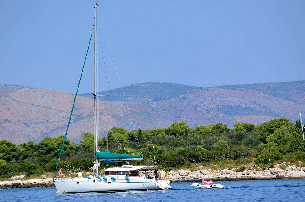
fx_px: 2789
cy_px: 101
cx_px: 152
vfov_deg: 4.1
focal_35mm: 330
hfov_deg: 6.3
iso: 400
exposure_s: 1/2500
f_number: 5.6
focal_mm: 220
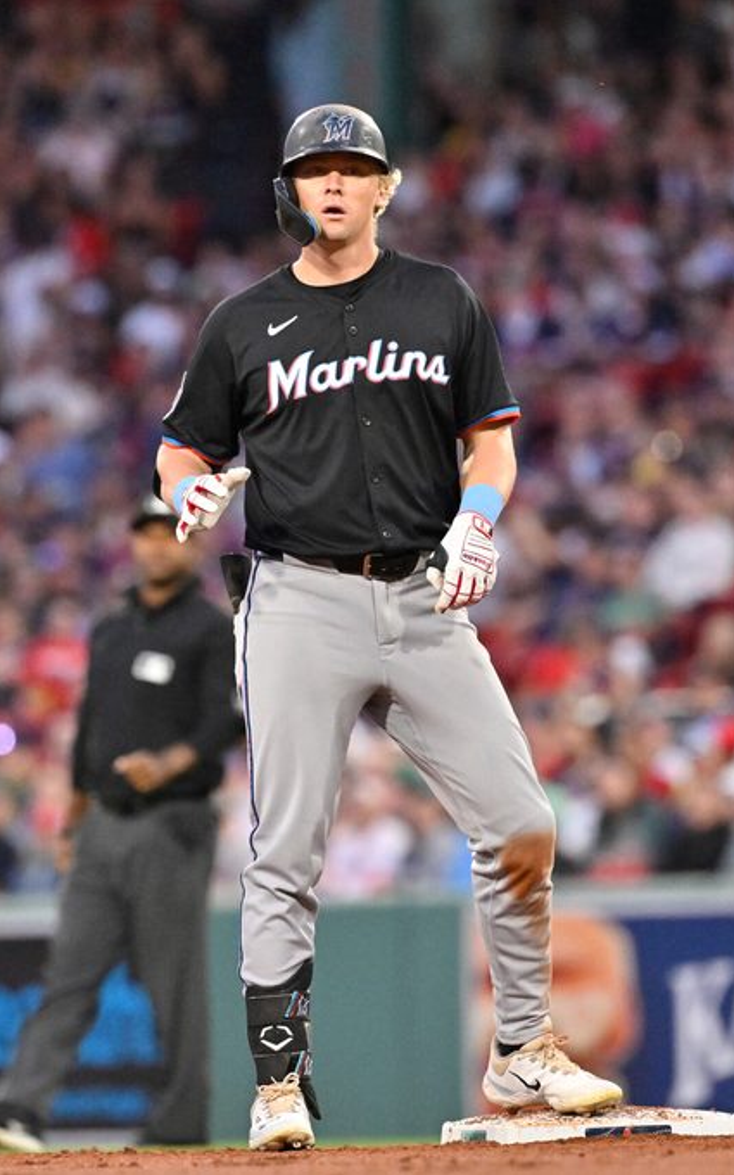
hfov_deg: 2.3
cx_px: 358
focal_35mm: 568
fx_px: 18180
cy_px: 587
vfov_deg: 3.7
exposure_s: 1/2000
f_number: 4.5
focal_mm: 370
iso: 4500
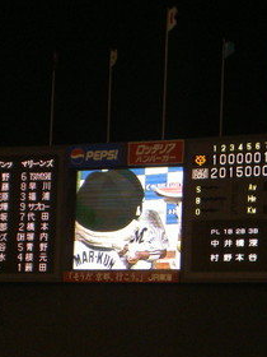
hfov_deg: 9.0
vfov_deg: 12.0
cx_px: 98
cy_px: 173
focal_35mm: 164
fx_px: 1687
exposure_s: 1/100
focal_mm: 16.8
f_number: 4.9
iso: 200
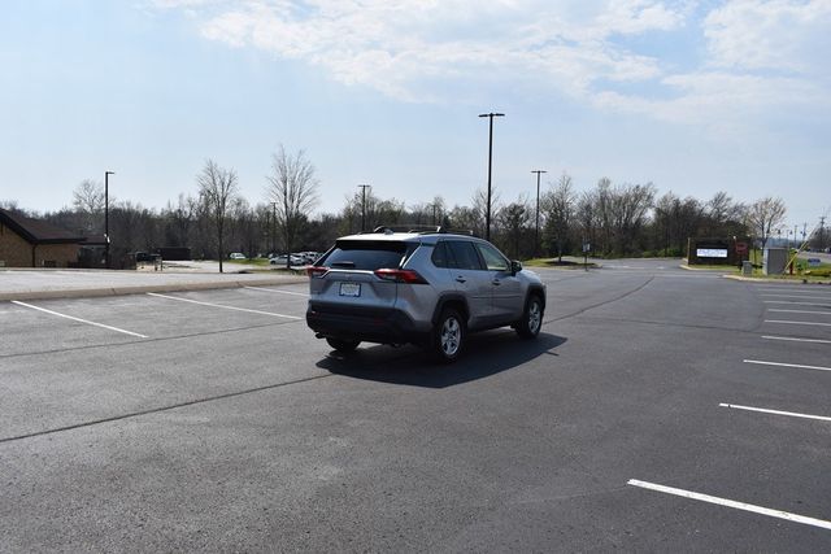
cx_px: 416
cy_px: 277
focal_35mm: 27
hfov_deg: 67.4
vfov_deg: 48.0
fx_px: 623
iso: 100
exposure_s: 1/400
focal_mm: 18
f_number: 10
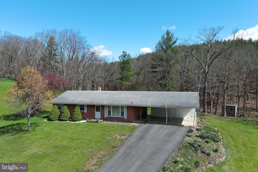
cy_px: 86
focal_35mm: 29
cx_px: 129
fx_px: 208
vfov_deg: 45.0
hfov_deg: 63.7
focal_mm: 10.57
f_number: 2.8
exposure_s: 1/909
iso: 100
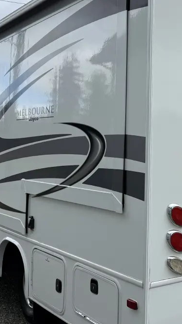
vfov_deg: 39.8
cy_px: 141
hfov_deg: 22.4
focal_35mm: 52
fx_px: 446
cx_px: 173
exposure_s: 1/3021
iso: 80
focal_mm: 6.76
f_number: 1.78
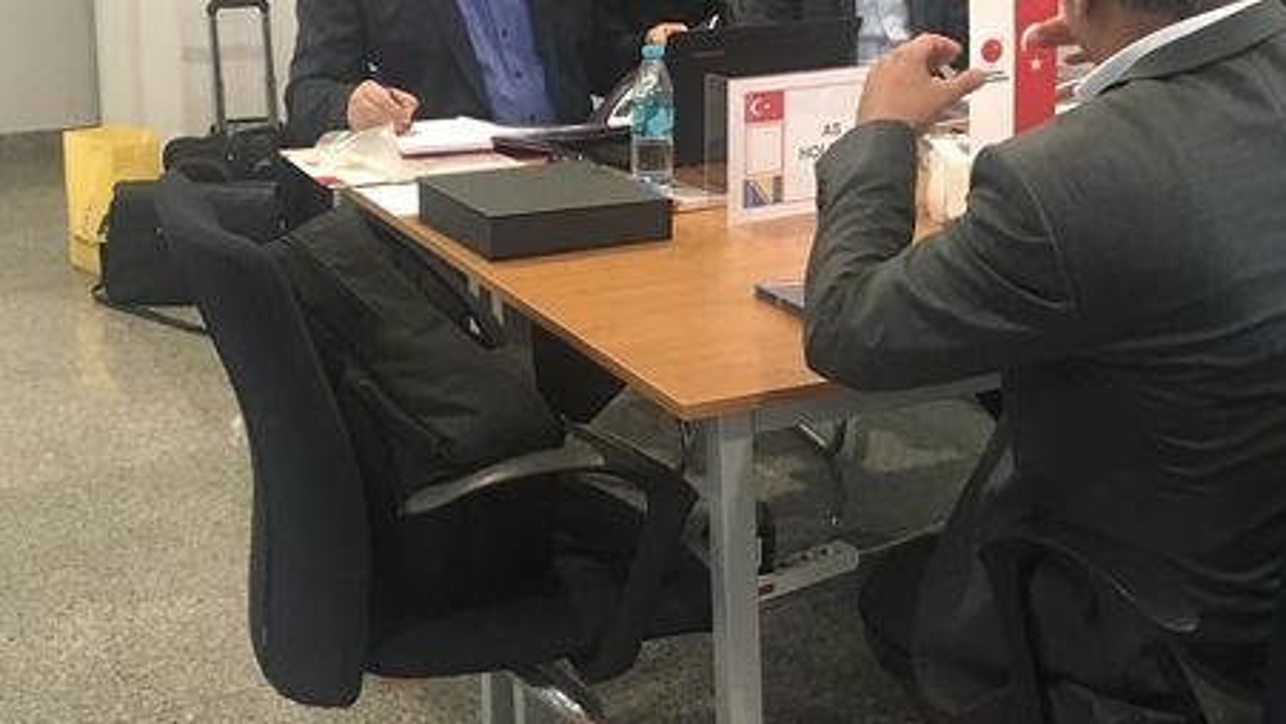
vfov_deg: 21.2
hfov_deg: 36.2
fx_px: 1910
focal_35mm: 56
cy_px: 125
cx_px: 998
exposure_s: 1/17
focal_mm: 4.15
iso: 200
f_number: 2.2
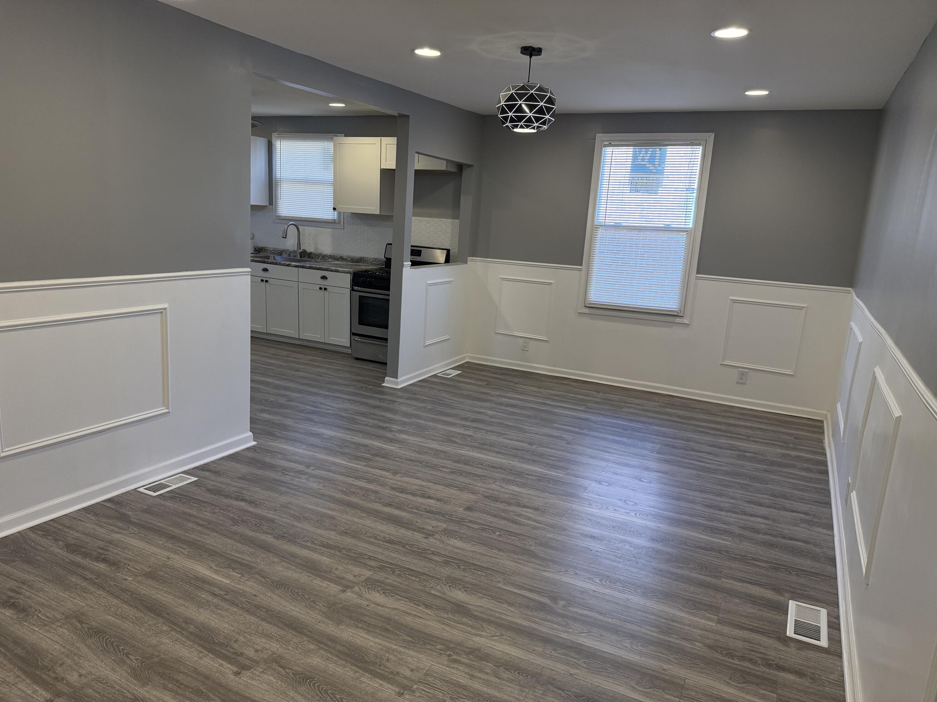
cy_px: 351
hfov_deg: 71.6
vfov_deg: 56.8
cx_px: 468
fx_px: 650
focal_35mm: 24
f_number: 1.78
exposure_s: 1/210
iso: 200
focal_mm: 6.76
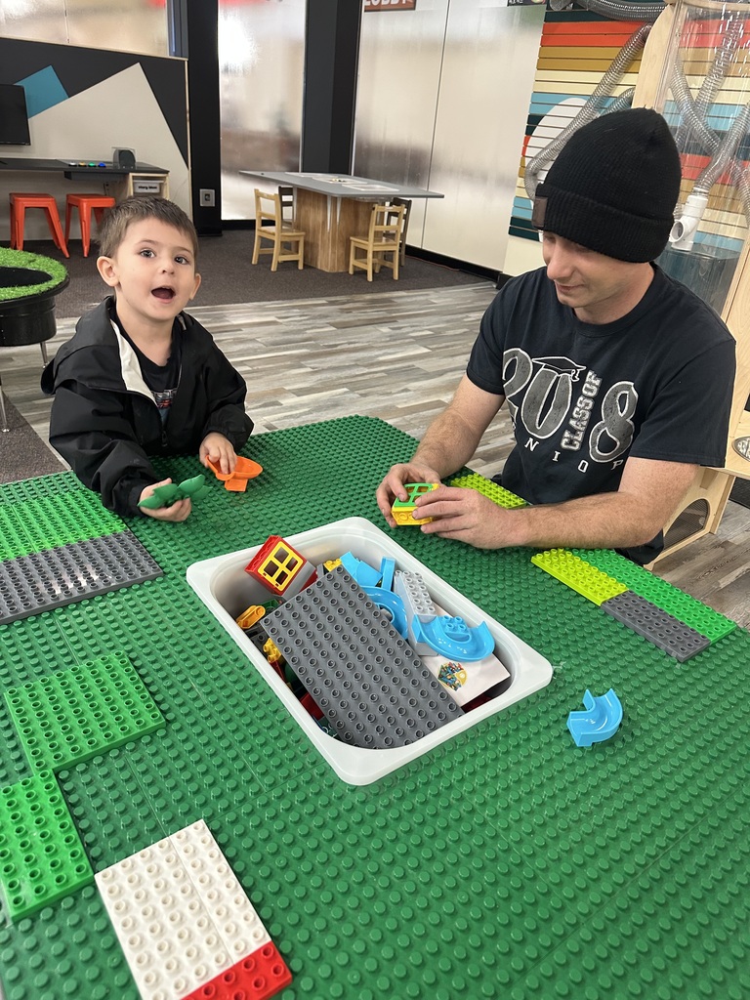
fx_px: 693
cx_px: 375
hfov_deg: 56.8
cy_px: 500
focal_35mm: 24
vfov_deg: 71.6
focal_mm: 6.86
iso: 250
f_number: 1.78
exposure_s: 1/60
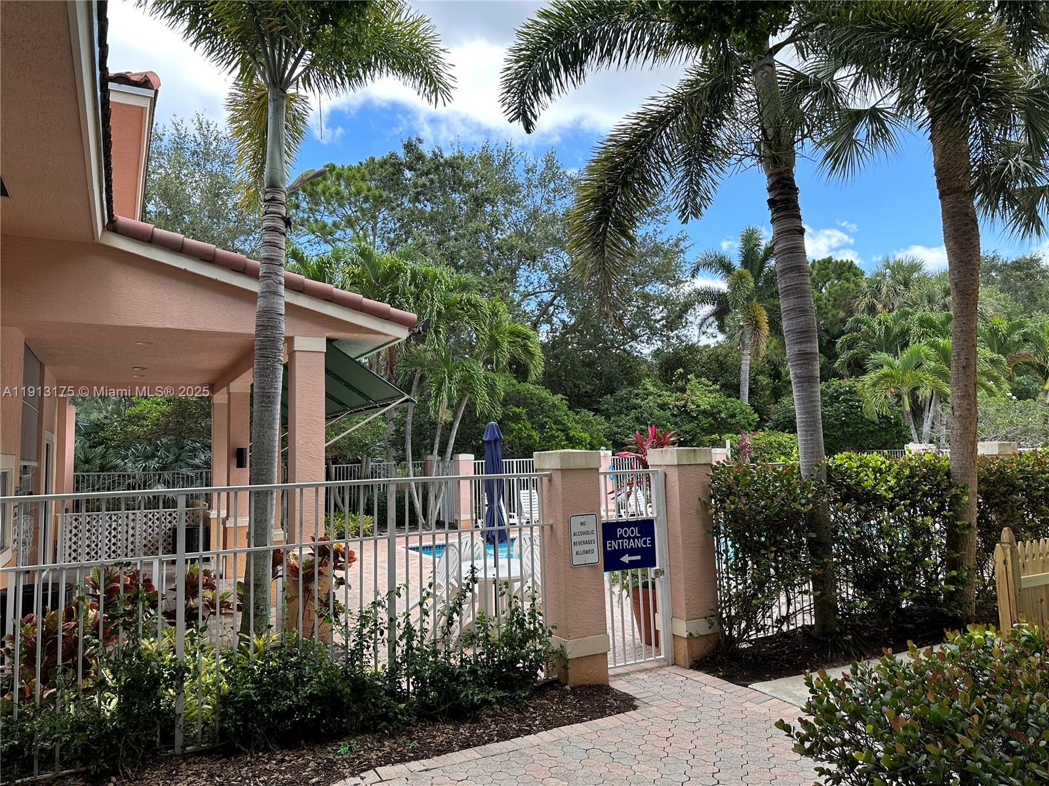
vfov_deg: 56.8
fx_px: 727
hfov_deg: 71.6
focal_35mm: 24
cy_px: 393
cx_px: 524
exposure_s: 1/879
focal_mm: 6.86
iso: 80
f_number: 1.78
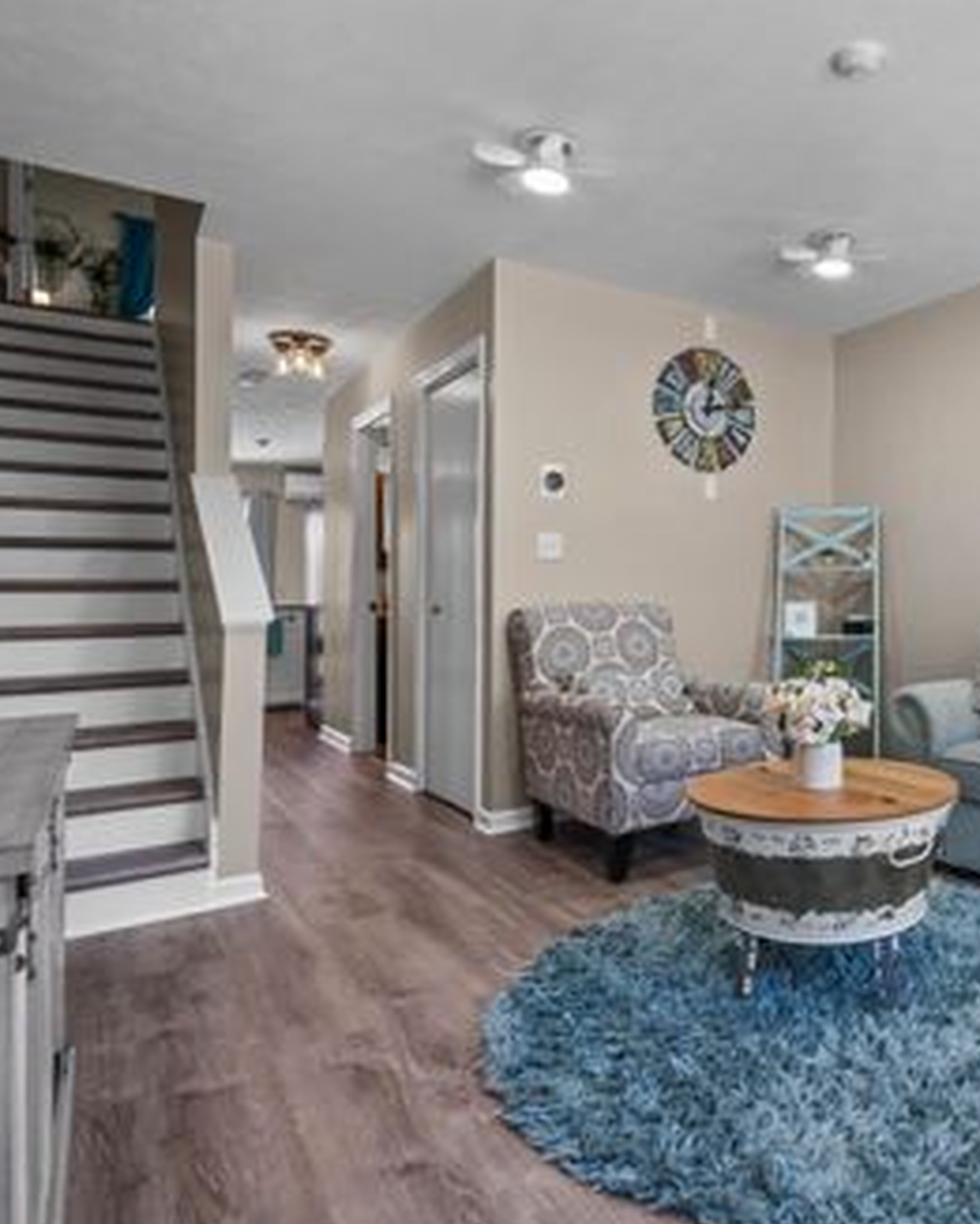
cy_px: 618
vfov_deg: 72.6
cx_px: 773
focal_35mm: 23
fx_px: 833
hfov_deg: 56.8
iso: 1000
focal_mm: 16
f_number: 4
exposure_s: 1/60
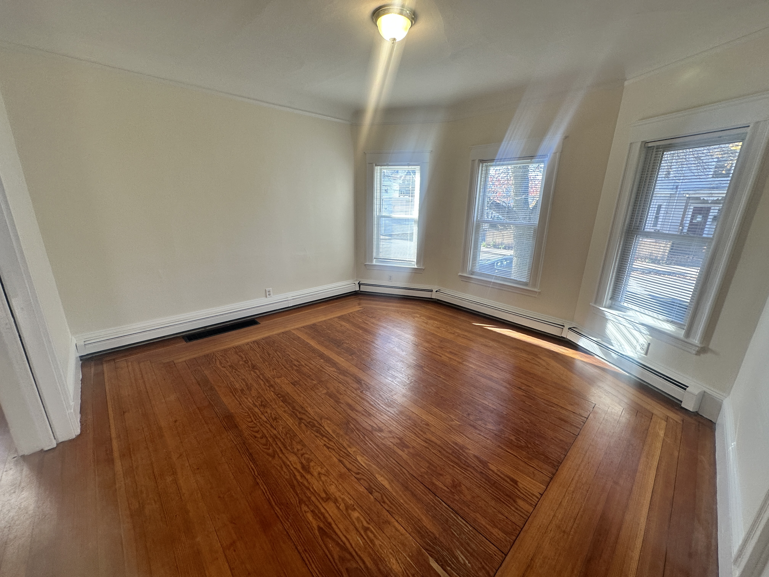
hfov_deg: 102.1
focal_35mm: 14
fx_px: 311
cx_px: 384
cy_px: 288
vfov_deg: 85.7
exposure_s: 1/120
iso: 80
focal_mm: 2.22
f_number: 2.2
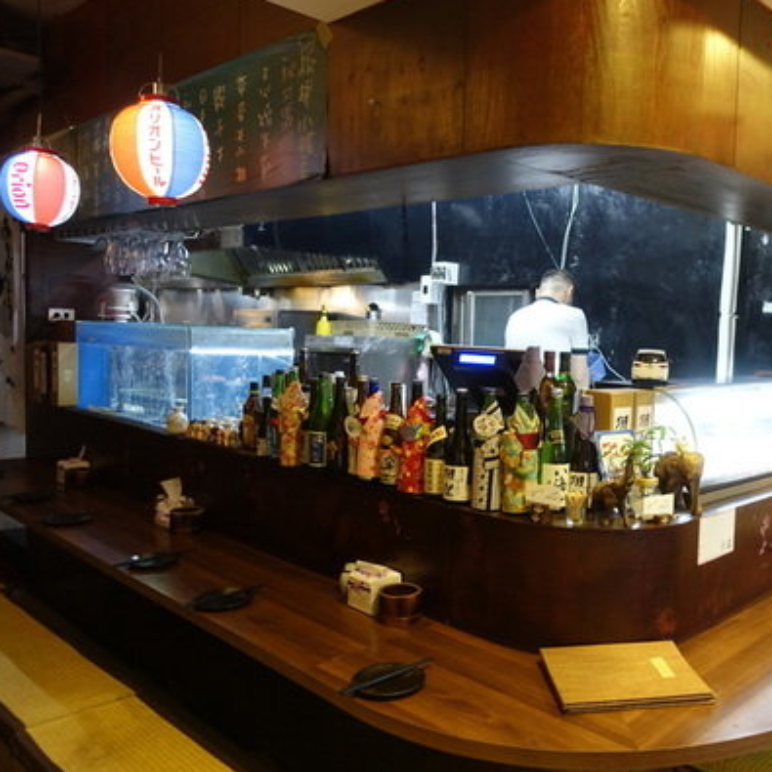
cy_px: 384
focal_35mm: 31
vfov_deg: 52.5
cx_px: 559
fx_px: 782
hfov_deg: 50.8
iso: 400
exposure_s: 1/30
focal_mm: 8.8
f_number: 1.8
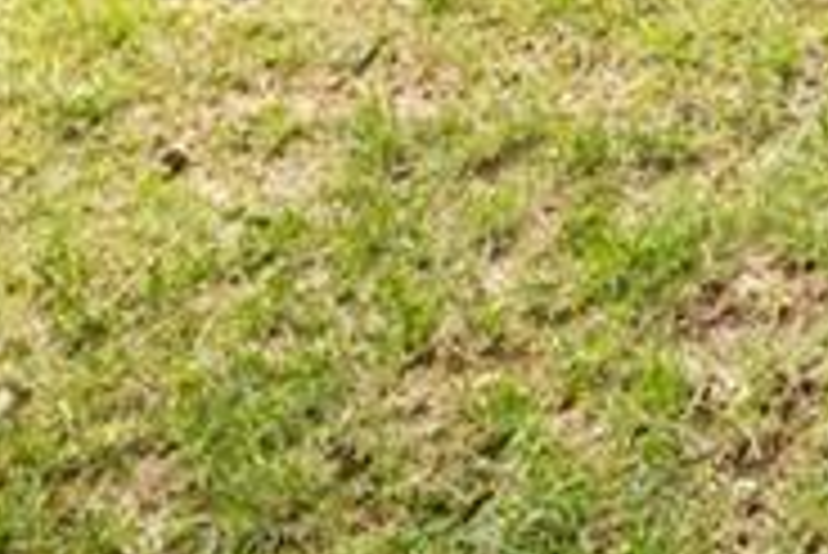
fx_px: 2302
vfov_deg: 10.8
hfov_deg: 17.9
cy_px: -923
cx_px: 1292
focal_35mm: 100
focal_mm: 12
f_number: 11
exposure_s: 1/80
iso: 320
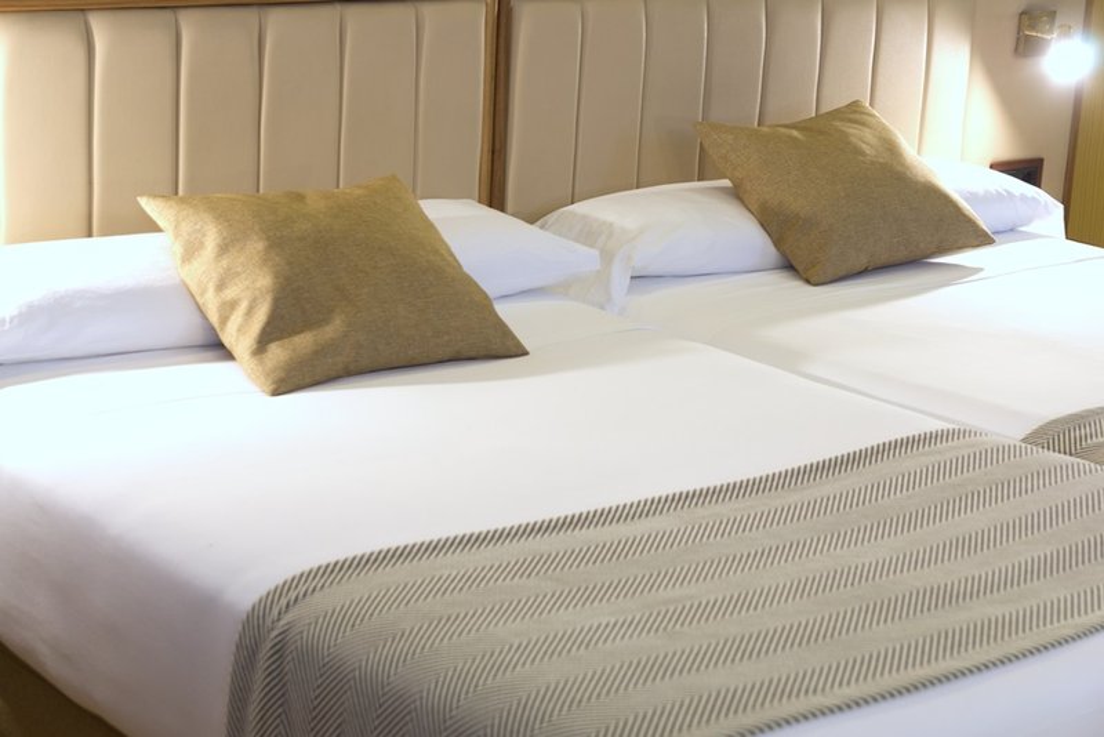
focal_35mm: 75
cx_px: 552
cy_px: 368
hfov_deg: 27.0
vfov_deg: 18.2
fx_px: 2301
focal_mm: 50
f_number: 5
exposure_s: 1/13
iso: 250
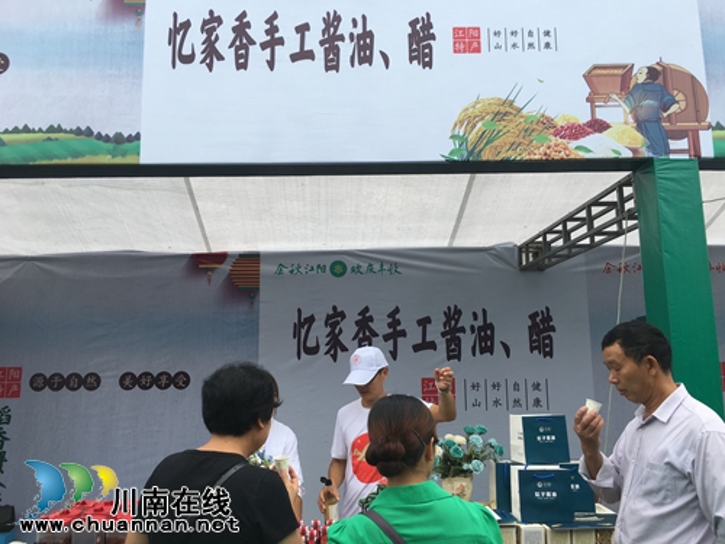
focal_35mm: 29
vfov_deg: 48.2
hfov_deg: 61.7
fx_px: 607
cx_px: 362
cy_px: 272
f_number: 2.2
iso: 25
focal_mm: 4.15
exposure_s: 1/392
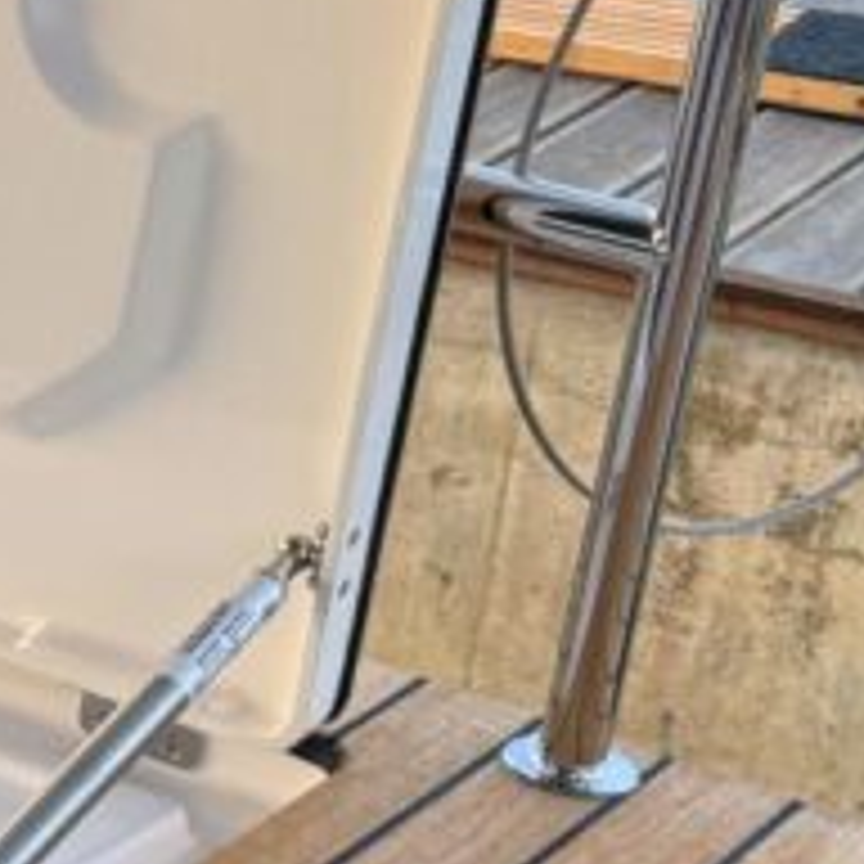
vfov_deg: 15.4
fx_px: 3191
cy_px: 580
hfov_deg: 13.2
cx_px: -891
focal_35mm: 113
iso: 64
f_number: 1.78
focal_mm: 6.76
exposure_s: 1/239
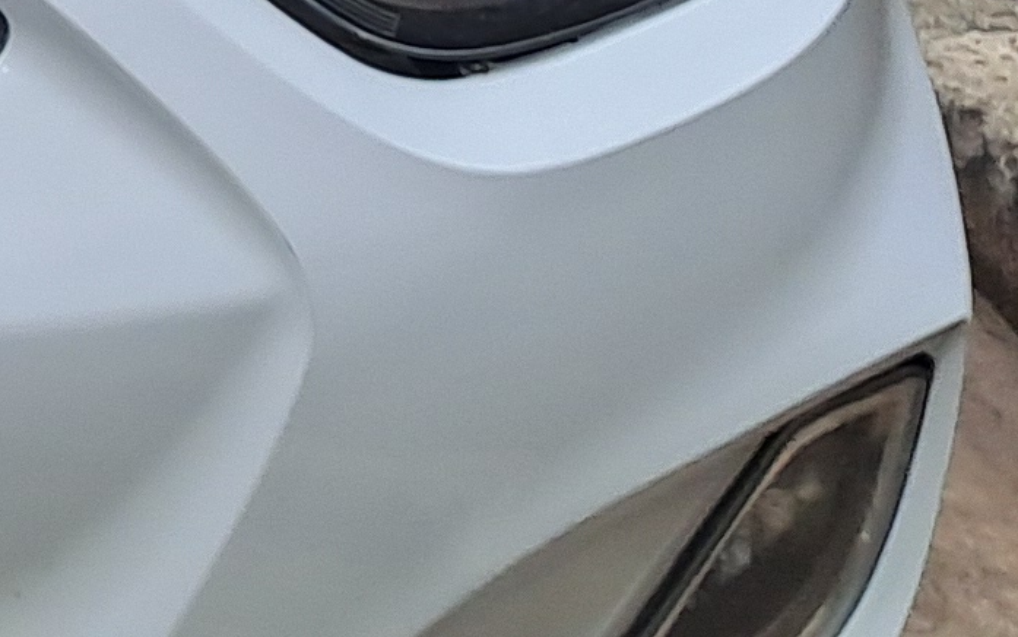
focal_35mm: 152
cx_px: -1221
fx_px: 4218
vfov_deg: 8.5
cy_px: -164
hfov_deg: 11.8
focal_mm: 4.65
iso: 32
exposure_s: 1/723
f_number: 1.8
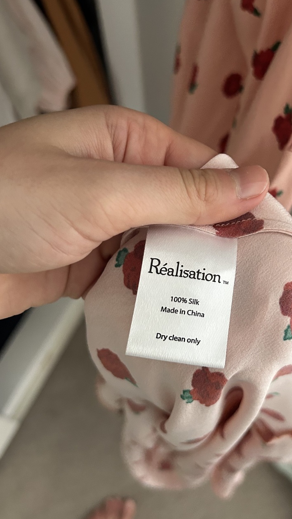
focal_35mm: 36
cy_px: 236
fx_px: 496
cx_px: 208
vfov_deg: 55.2
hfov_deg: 32.4
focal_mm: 5.7
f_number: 1.5
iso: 320
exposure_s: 1/60
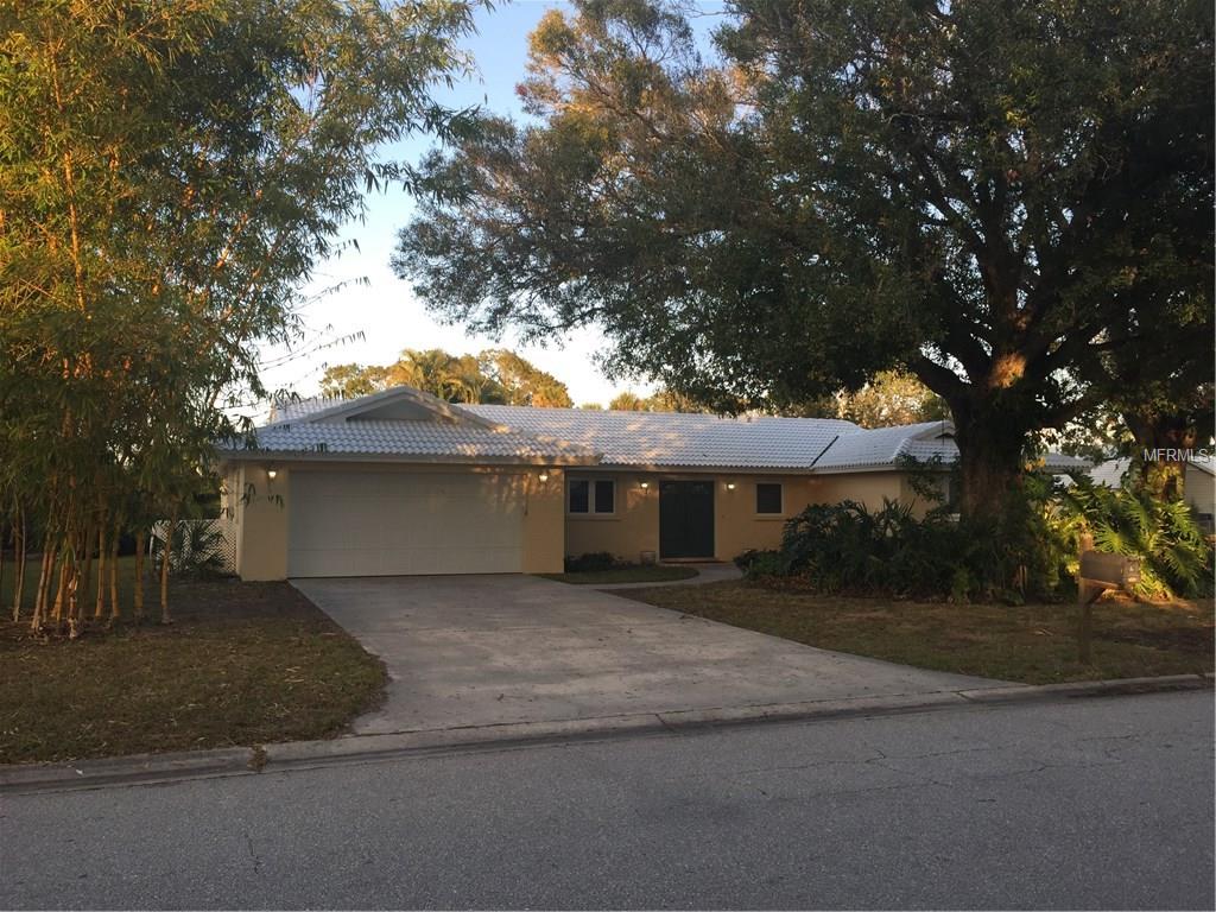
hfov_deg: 61.7
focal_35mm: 29
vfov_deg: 48.2
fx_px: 1019
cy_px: 456
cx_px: 608
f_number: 2.2
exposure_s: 1/211
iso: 32
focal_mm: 4.15
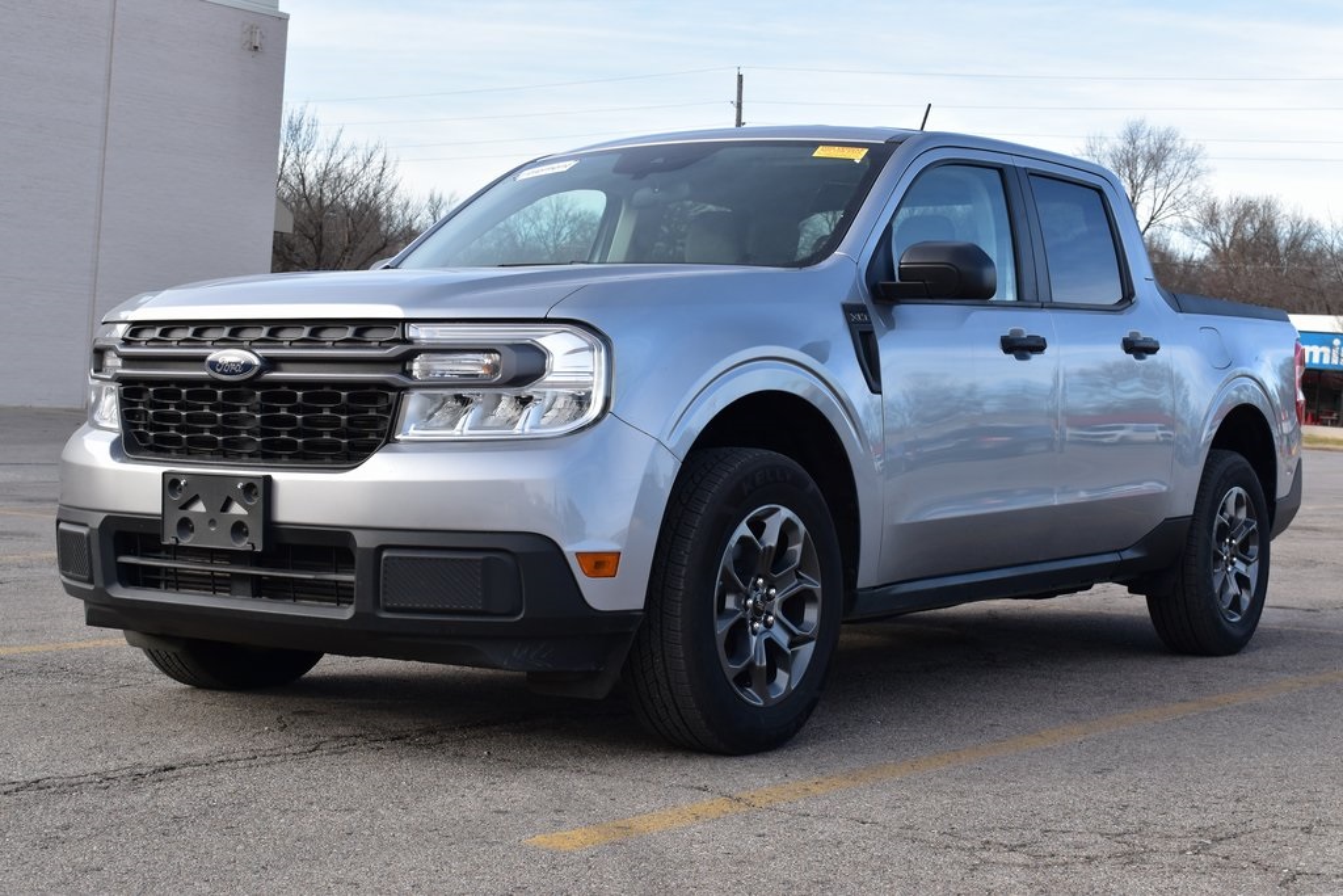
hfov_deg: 35.0
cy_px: 448
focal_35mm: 57
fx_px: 2127
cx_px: 672
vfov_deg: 23.8
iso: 400
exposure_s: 1/160
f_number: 9
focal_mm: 38
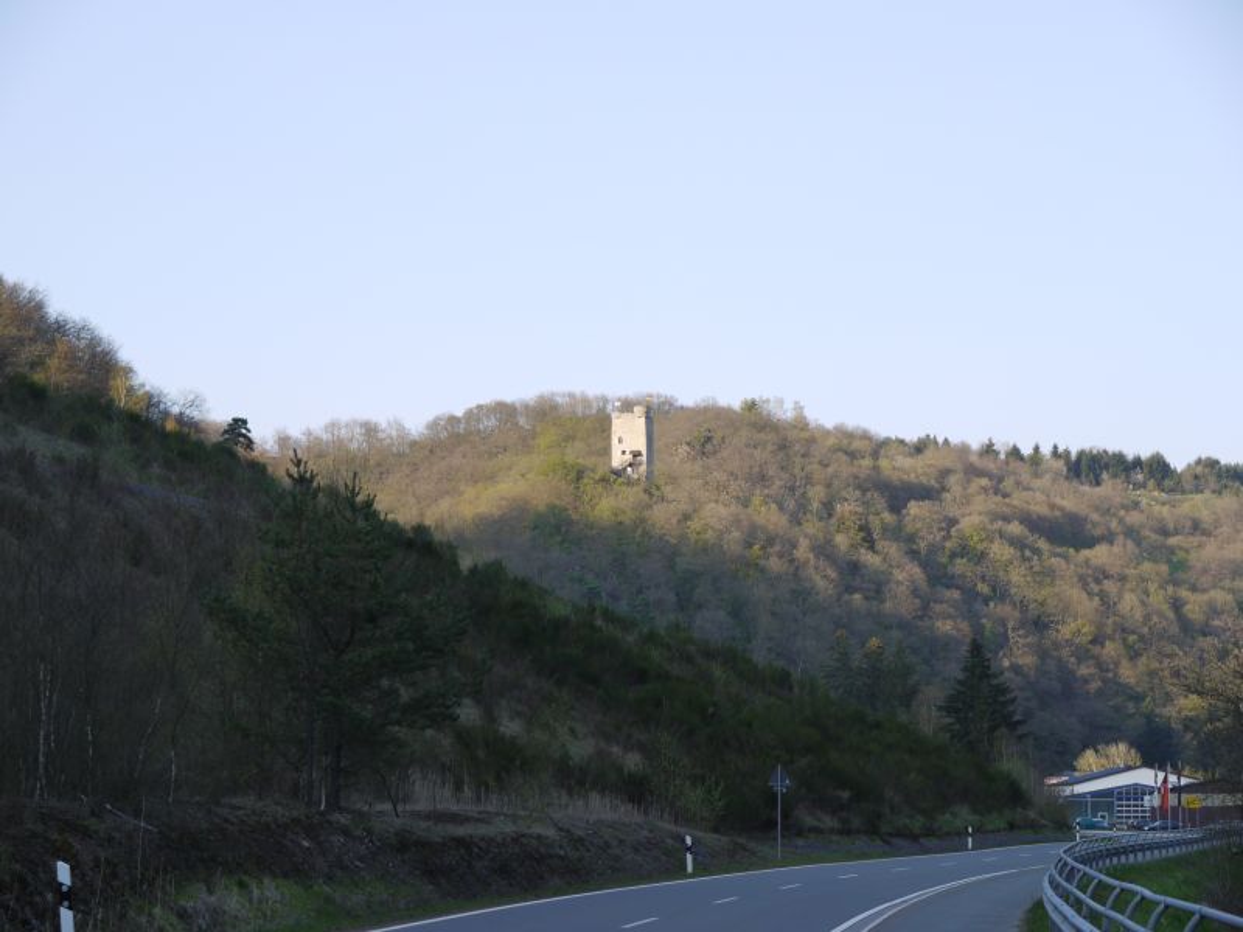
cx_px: 622
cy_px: 466
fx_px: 3232
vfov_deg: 16.4
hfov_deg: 21.8
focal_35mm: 90
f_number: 5.6
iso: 125
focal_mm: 45
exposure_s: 1/200
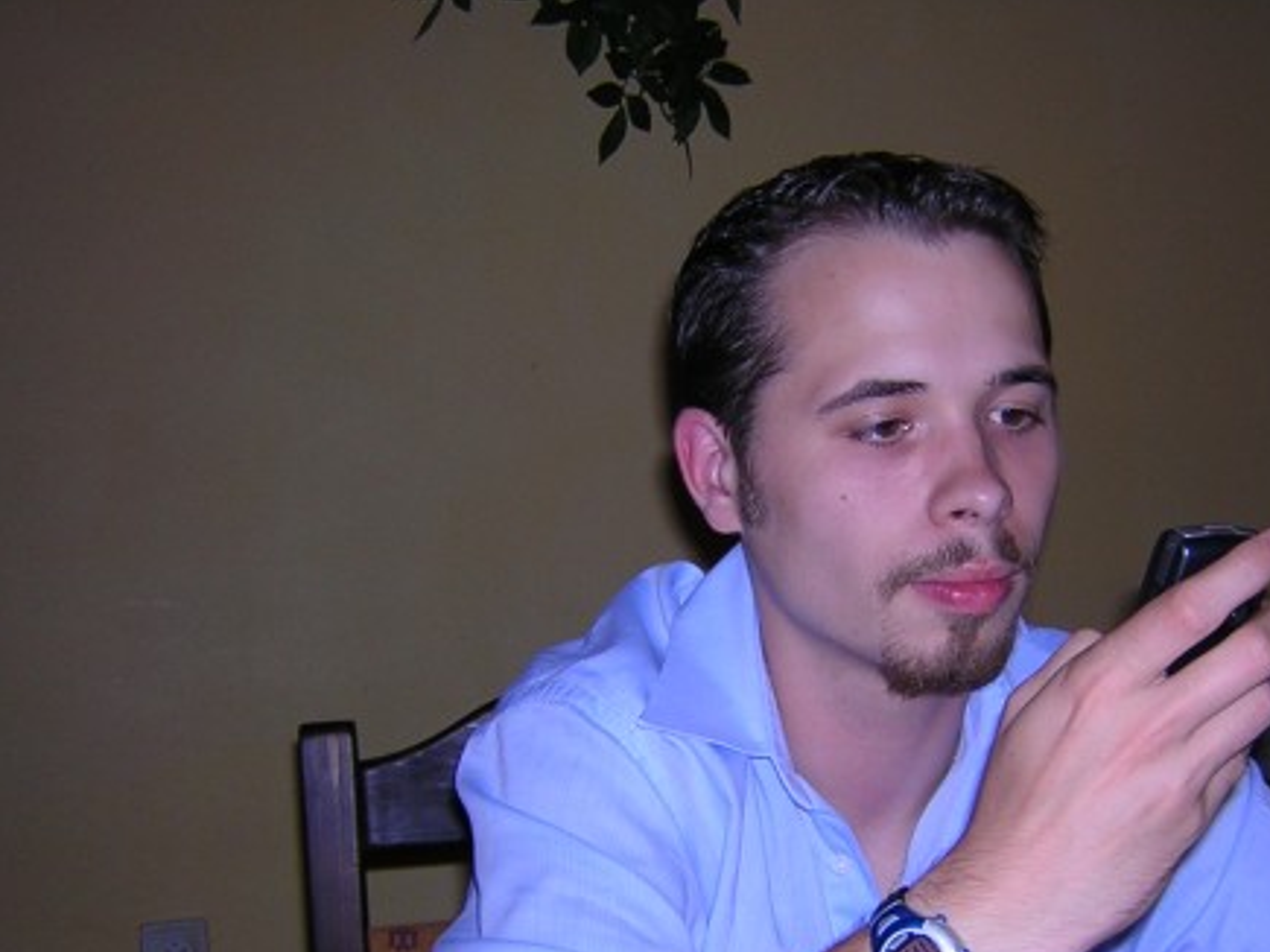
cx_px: 835
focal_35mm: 53
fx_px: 1944
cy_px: 593
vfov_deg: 27.4
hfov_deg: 35.9
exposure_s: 1/60.1
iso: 100
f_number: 2.6
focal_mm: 4.7
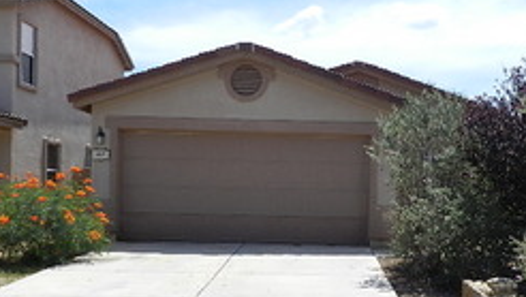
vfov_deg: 24.4
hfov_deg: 41.7
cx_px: 329
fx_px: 684
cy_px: 199
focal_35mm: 49
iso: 160
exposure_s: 1/1000
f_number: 4.5
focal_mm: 5.6
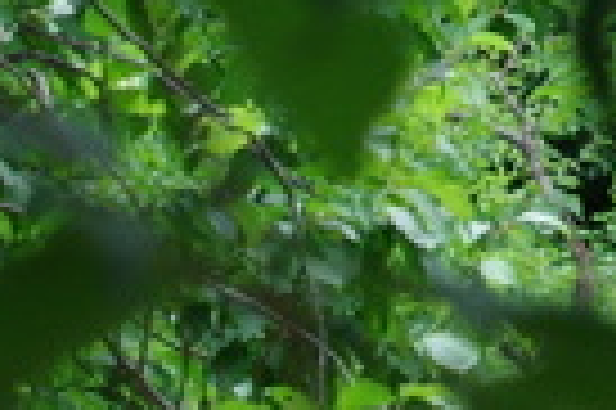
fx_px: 13433
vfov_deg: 1.7
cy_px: 1018
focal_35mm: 786
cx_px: -1358
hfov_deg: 2.6
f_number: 6.3
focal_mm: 70
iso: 400
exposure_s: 1/125
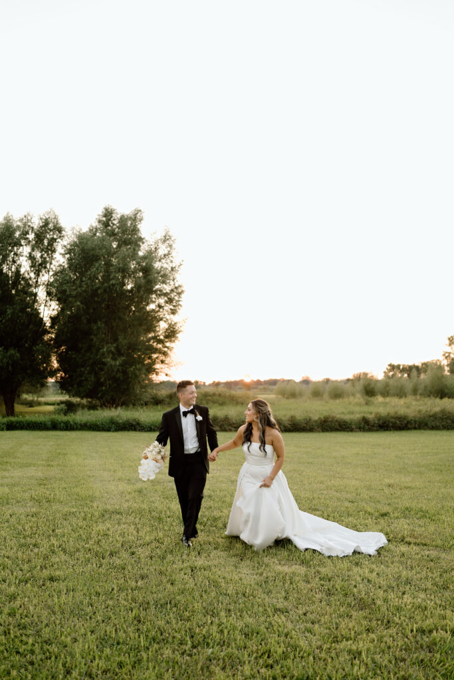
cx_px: 227
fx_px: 662
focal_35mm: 35
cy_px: 340
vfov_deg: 54.4
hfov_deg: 37.9
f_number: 2.2
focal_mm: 35
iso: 250
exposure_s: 1/320
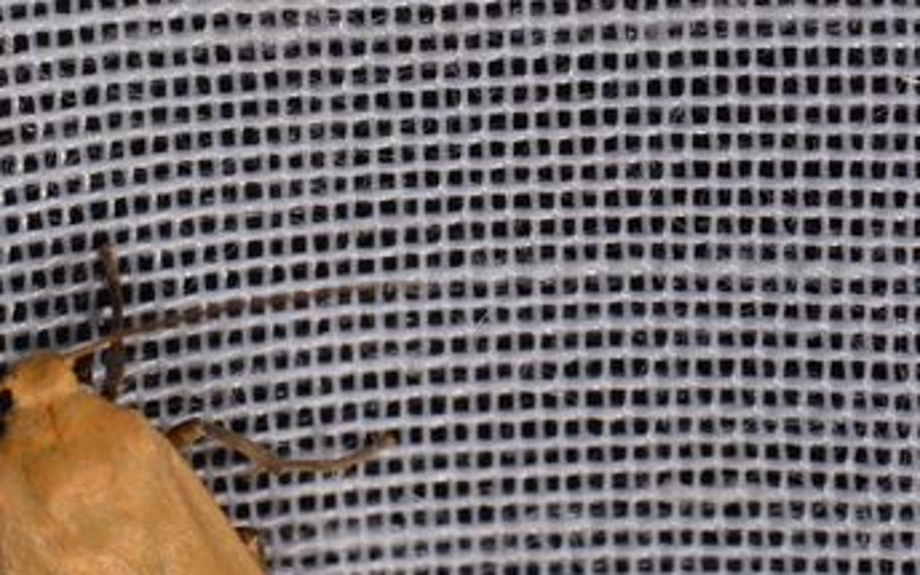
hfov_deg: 7.0
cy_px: 519
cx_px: 118
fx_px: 7476
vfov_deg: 4.4
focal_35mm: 298
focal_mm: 85
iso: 100
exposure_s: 1/60
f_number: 22
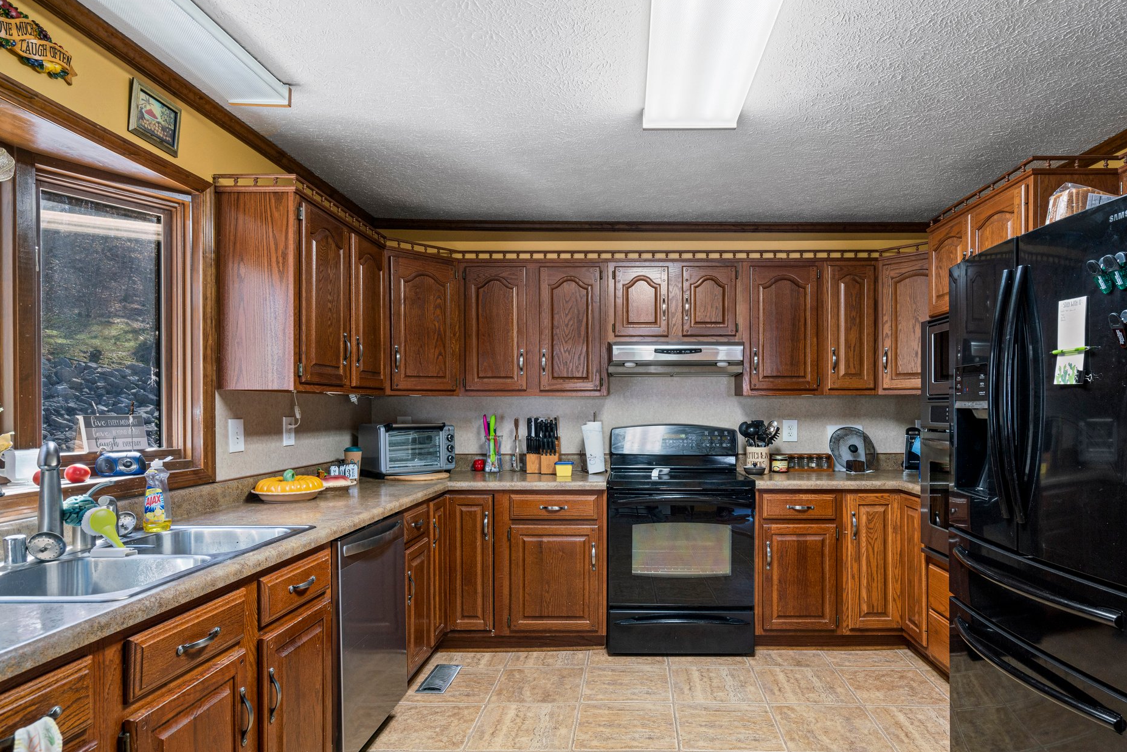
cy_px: 408
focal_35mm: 21
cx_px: 622
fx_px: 657
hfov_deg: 80.9
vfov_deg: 59.4
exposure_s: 1/8
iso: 400
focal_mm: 19
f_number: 7.1
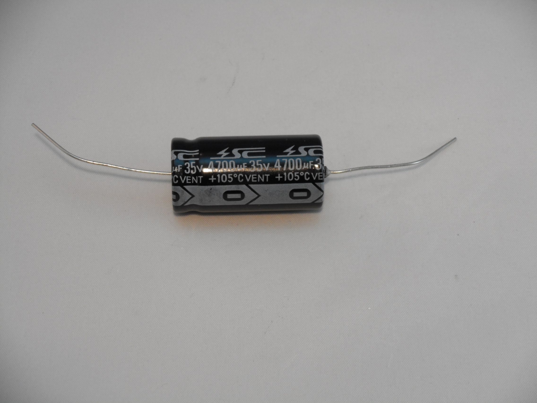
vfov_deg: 14.5
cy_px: 202
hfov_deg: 19.3
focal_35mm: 102
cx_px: 268
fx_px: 1582
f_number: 5.8
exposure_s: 1/60
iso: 200
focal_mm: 18.2
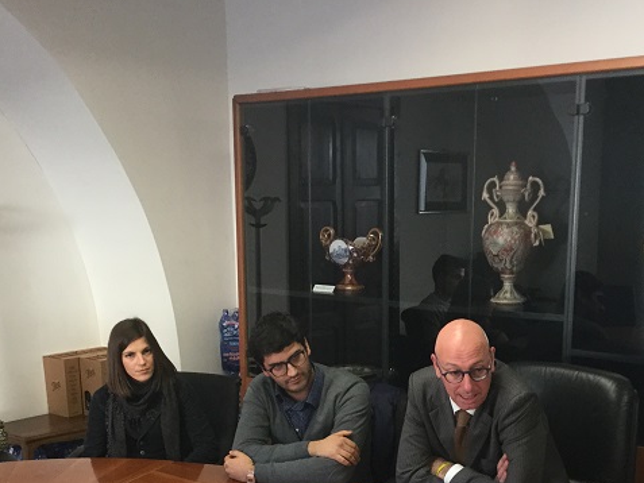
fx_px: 968
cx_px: 344
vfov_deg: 27.4
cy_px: 398
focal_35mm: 52
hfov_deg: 36.8
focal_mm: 3.3
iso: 160
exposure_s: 1/33
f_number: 2.4
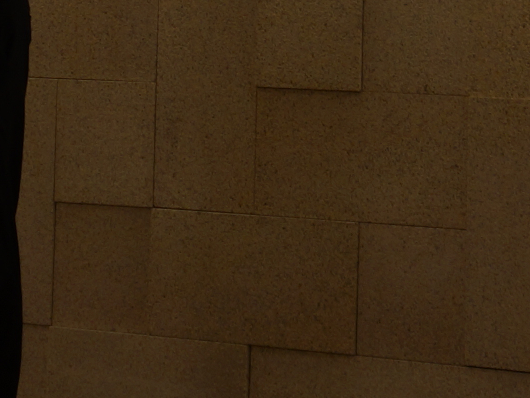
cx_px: 195
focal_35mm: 220
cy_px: -341
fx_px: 3372
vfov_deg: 6.6
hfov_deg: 9.0
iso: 200
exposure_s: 1/60
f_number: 4.5
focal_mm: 33
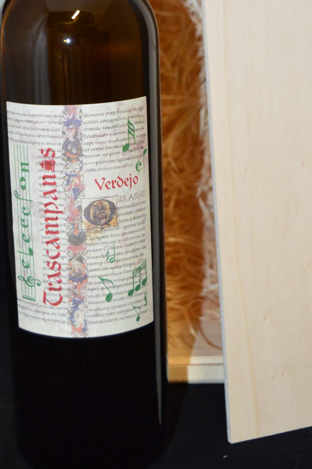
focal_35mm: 82
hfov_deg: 16.6
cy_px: 81
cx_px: 152
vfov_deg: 24.3
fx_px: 1066
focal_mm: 28
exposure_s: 1/60
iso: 1400
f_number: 4.2
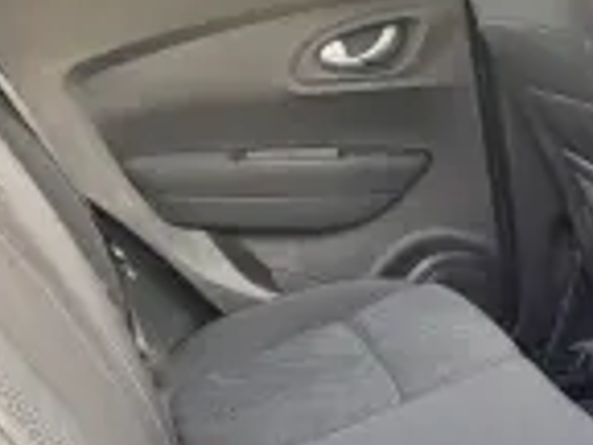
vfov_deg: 22.4
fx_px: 1114
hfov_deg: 28.1
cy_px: 334
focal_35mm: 65
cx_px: 585
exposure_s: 1/60
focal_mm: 5.96
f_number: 1.6
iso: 320
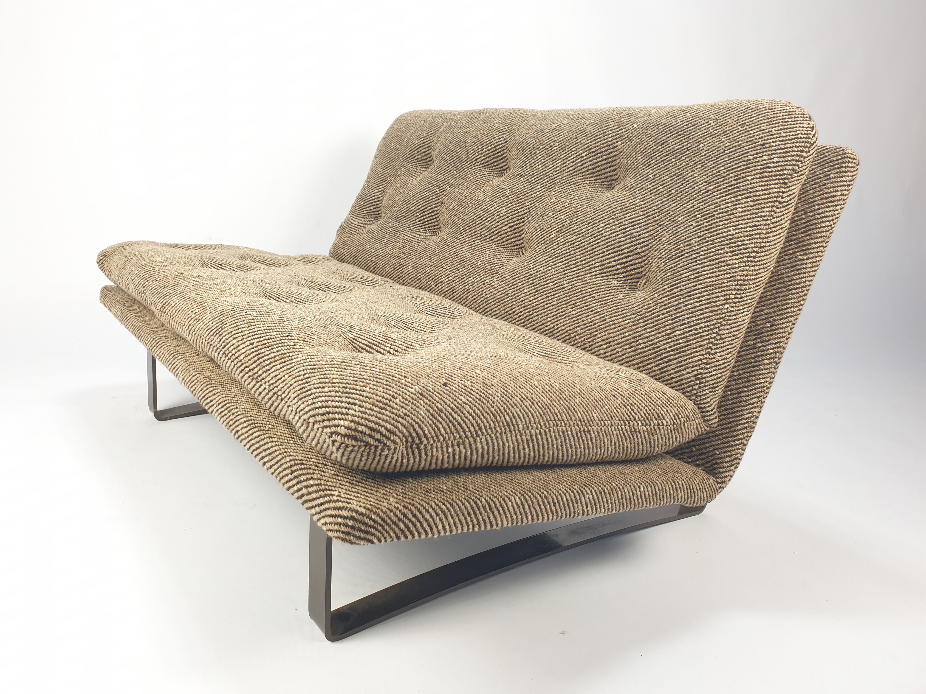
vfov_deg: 53.1
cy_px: 347
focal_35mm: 26
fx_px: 696
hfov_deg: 67.3
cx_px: 463
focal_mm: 4.3
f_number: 2.4
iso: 80
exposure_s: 1/50
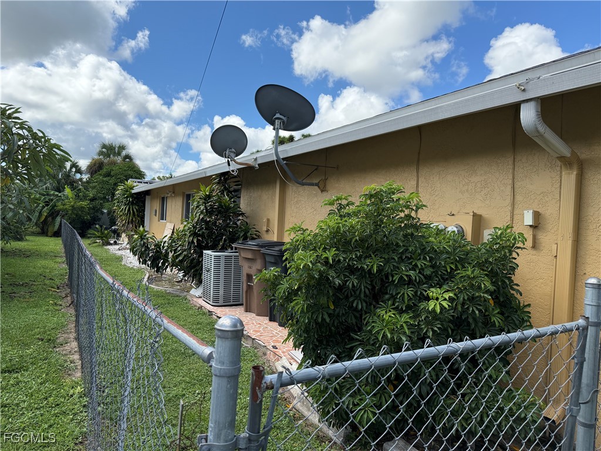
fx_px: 417
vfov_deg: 56.8
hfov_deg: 71.6
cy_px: 226
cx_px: 300
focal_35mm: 24
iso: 100
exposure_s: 1/3584
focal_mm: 6.76
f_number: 1.78
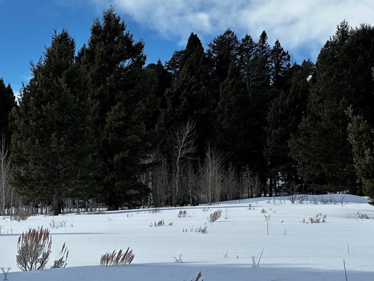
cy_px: 111
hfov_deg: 19.4
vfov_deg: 14.6
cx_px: 163
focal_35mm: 101
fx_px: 1091
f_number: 2.8
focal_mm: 9
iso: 32
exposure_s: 1/1309
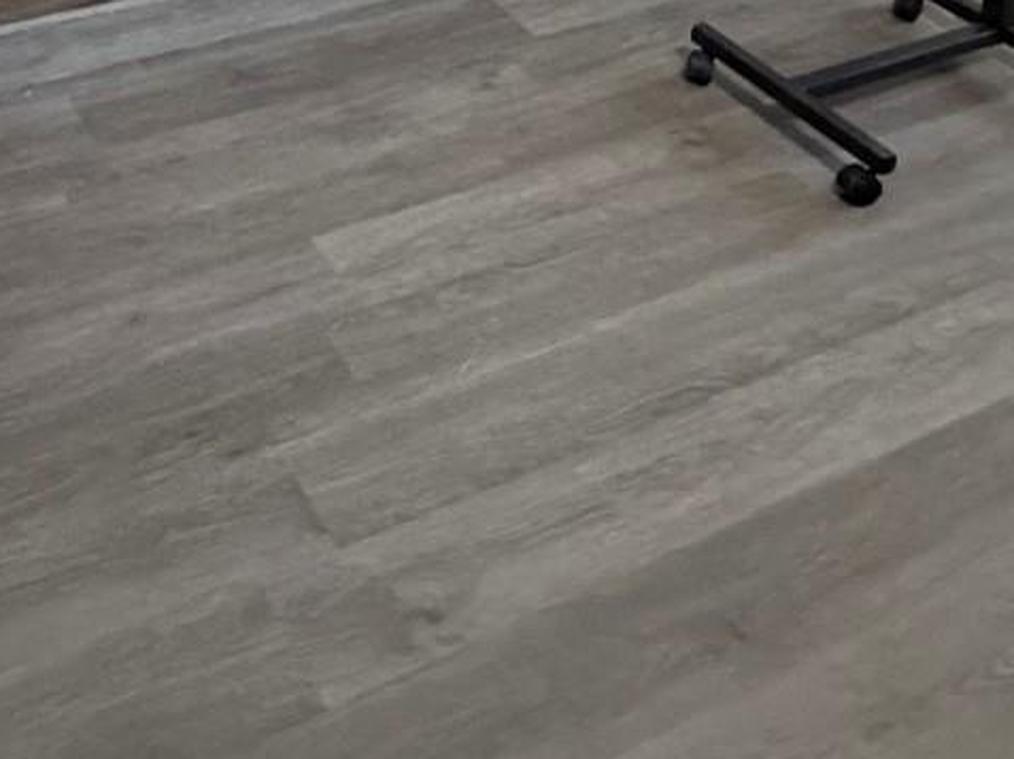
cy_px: -461
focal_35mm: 47
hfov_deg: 37.7
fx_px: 1376
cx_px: 96
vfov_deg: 23.0
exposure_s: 1/60
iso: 640
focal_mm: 2.22
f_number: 2.2
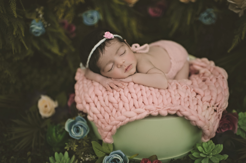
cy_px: 82
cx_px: 123
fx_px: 239
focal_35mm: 35
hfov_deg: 54.5
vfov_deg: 37.8
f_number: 1.6
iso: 200
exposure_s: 1/125
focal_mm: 35
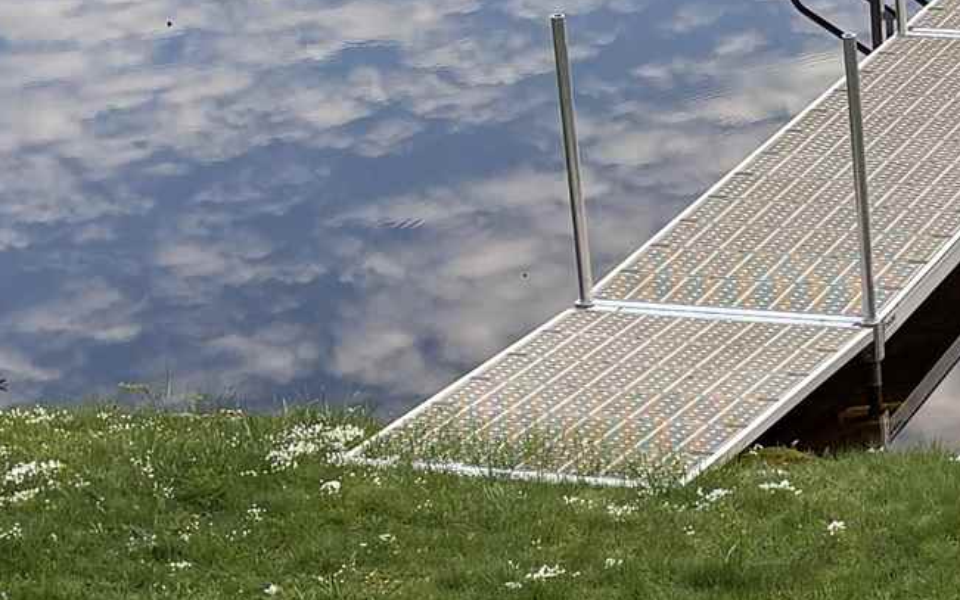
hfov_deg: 14.7
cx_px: 1545
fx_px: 3401
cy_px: 181
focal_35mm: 130
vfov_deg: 10.1
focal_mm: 5.96
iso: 50
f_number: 1.6
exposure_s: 1/355
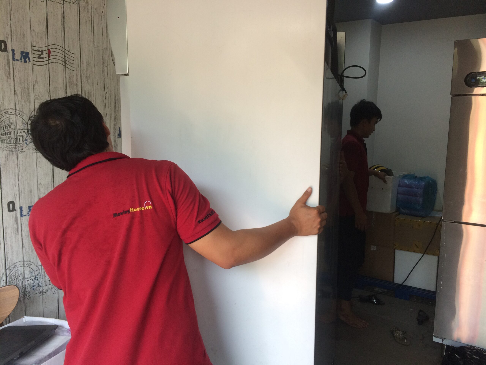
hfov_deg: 61.7
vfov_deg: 48.2
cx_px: 243
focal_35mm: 29
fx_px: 407
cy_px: 182
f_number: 2.2
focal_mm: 4.15
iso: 64
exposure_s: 1/100
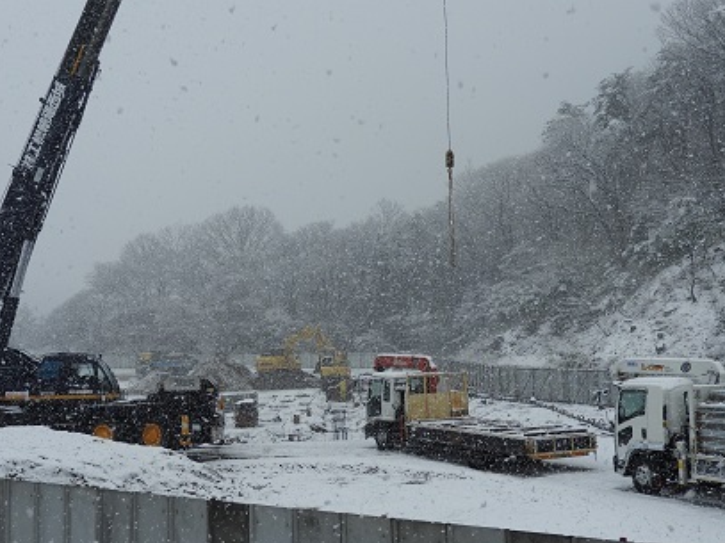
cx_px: 327
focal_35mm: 51
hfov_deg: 37.5
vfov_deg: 28.5
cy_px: 215
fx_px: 1068
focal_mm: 7.2
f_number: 3.8
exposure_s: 1/400
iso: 100
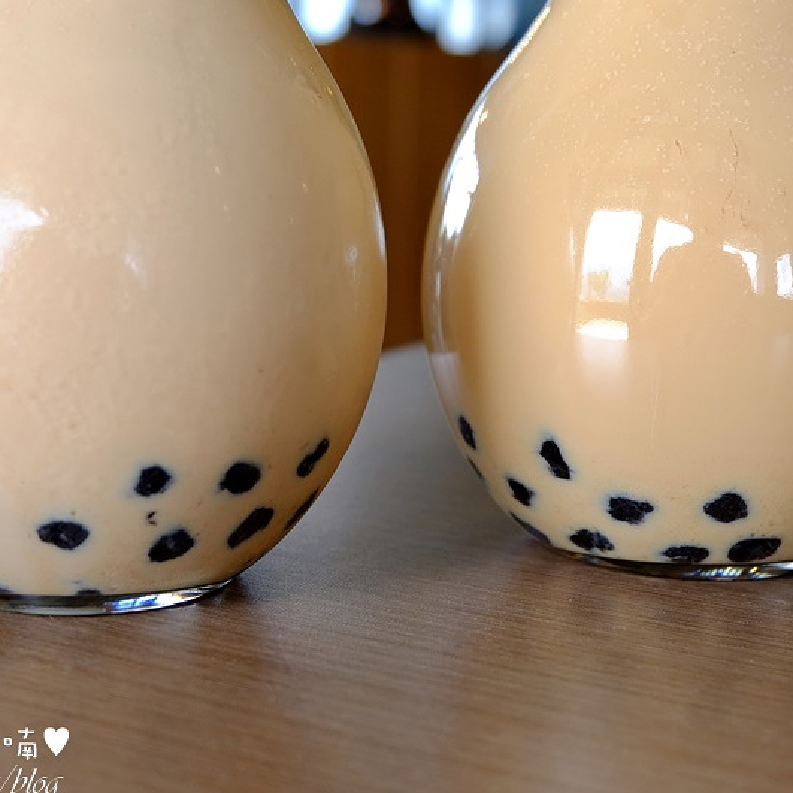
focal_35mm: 59
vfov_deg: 29.0
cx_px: 427
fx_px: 1529
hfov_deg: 29.1
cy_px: 304
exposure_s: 1/60
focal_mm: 24.3
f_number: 4.5
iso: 400
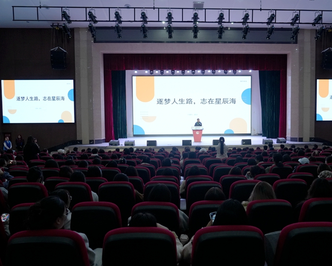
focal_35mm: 28
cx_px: 193
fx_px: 275
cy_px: 136
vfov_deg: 51.6
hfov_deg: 61.8
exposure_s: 1/60
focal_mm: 24
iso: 2000
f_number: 5.6
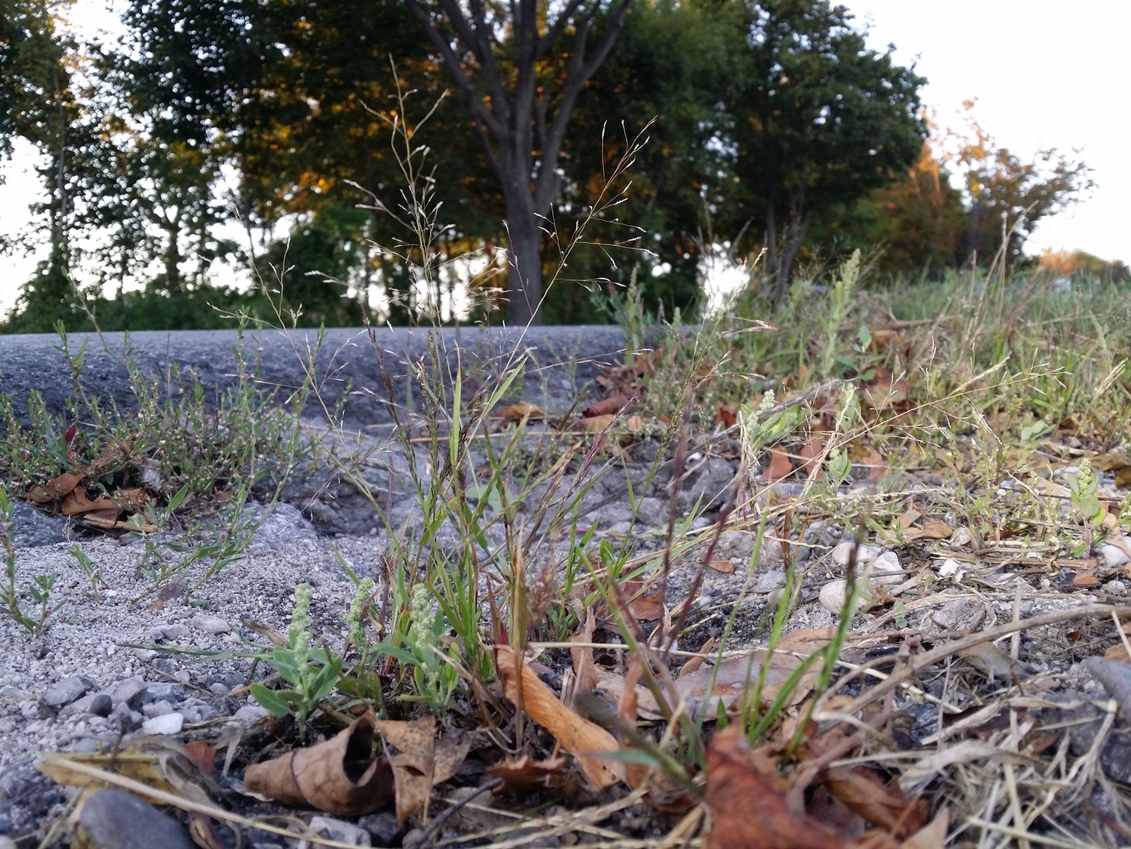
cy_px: 424
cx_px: 566
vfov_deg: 45.5
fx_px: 1013
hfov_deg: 58.3
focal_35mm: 31
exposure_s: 1/50
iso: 80
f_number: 2.2
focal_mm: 4.13
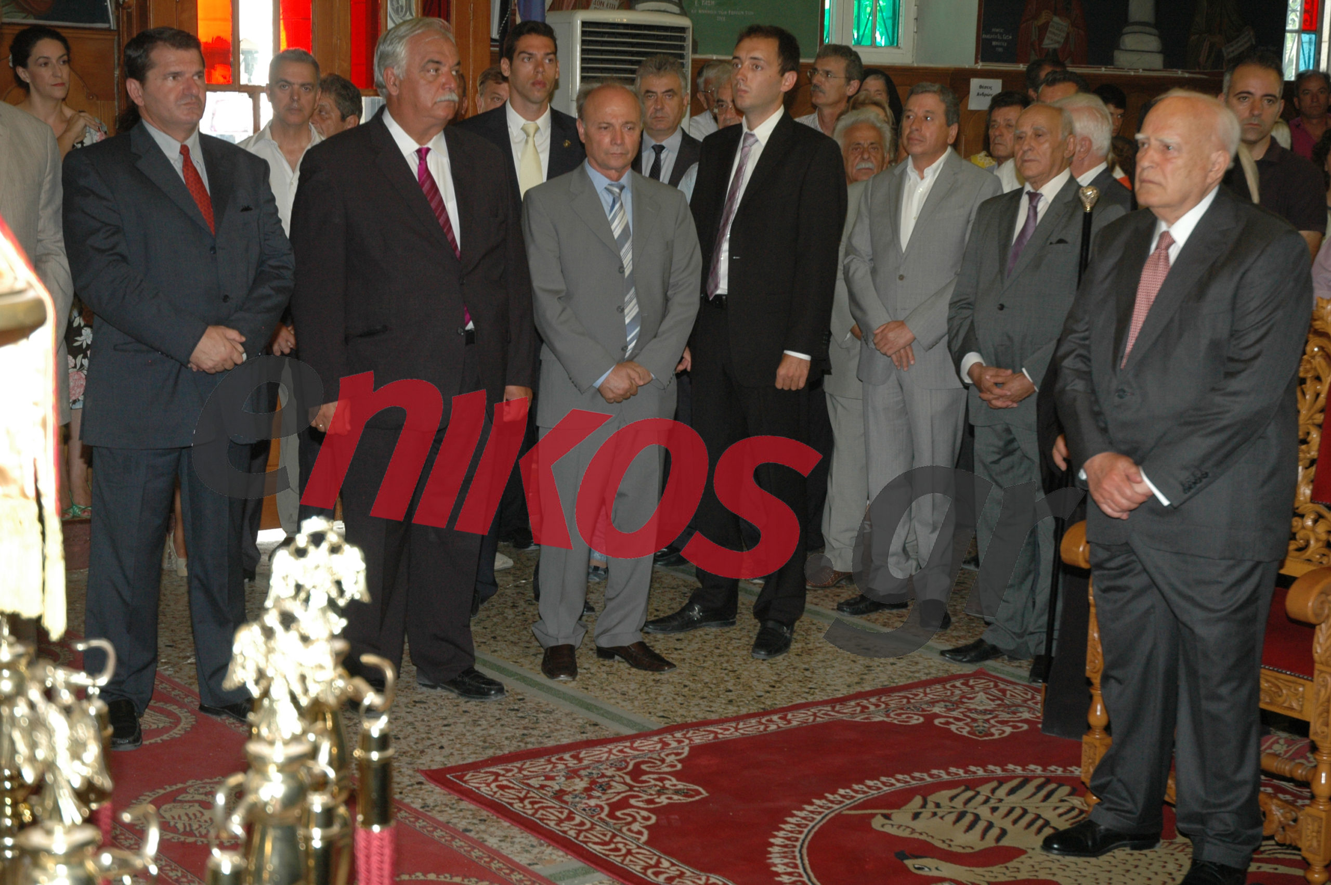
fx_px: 2216
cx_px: 666
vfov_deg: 22.6
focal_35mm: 60
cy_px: 442
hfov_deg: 33.4
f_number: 5
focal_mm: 40
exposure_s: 1/60
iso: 500
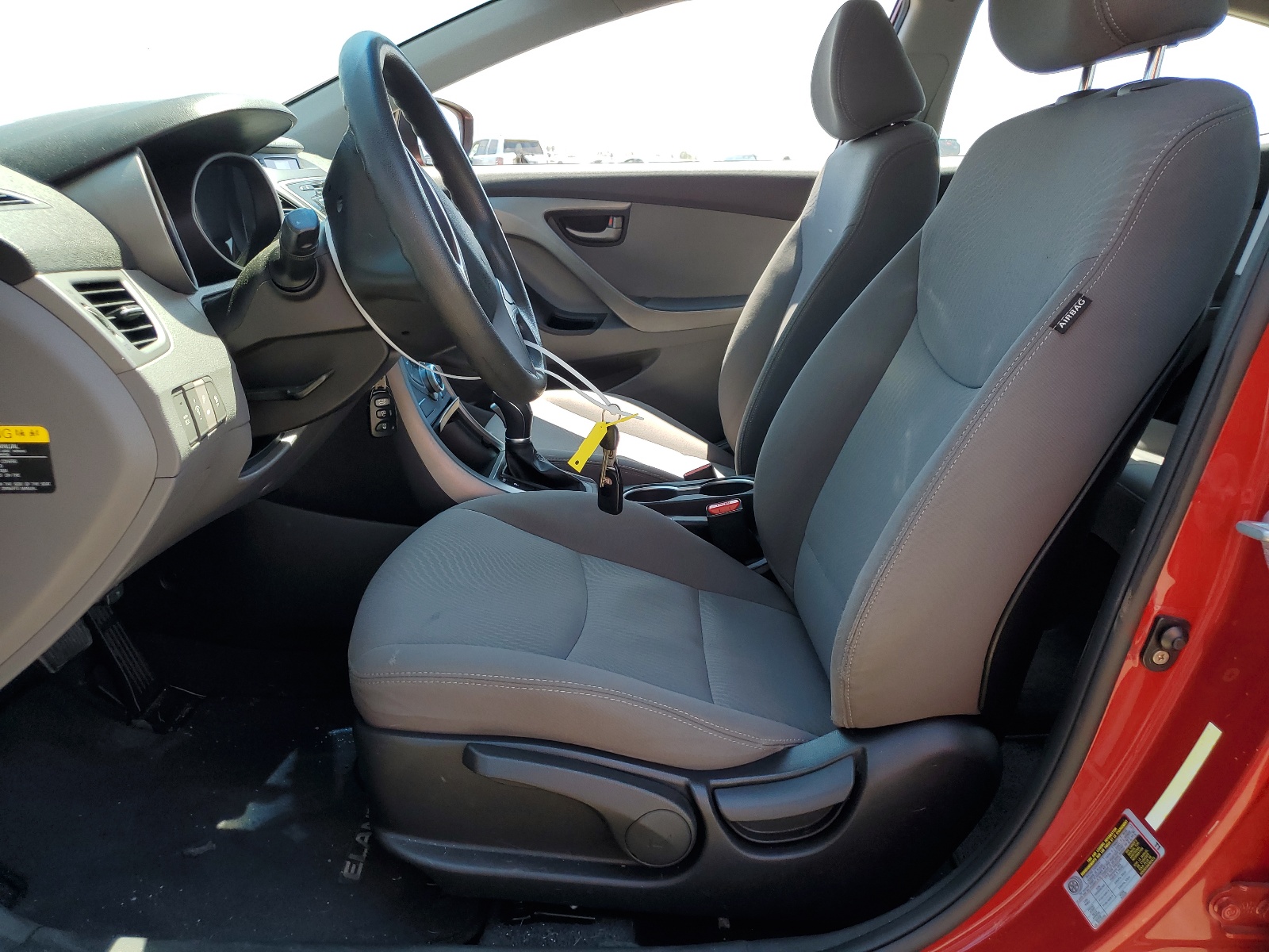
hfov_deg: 67.3
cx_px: 634
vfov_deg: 53.1
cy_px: 476
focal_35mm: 26
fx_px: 953
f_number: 1.5
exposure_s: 1/455
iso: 50
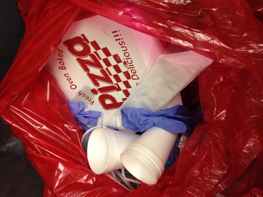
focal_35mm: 33
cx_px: 132
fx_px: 251
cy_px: 98
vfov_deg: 42.9
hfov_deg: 55.4
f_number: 2.4
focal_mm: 4.12
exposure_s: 1/24
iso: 50
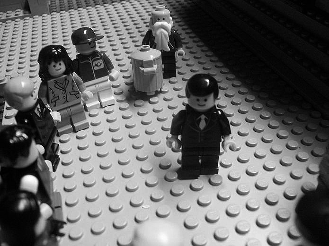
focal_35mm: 36
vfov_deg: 39.6
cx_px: 164
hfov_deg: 51.4
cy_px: 123
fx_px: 342
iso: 160
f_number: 2.7
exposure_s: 1/20
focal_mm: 6
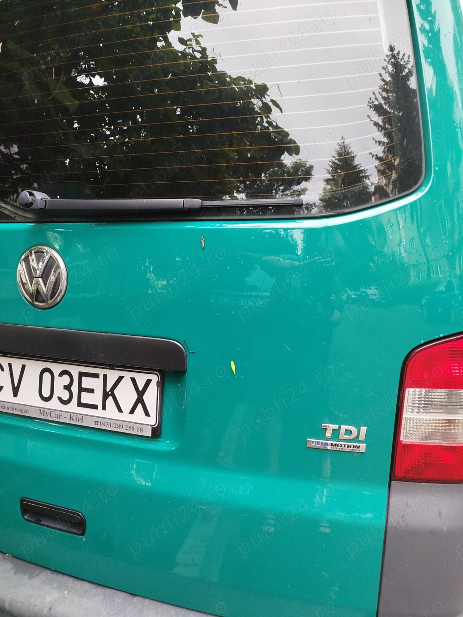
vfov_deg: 71.6
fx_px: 428
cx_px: 232
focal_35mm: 24
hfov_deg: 56.8
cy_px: 308
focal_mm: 5.31
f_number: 1.7
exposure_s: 1/33
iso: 125
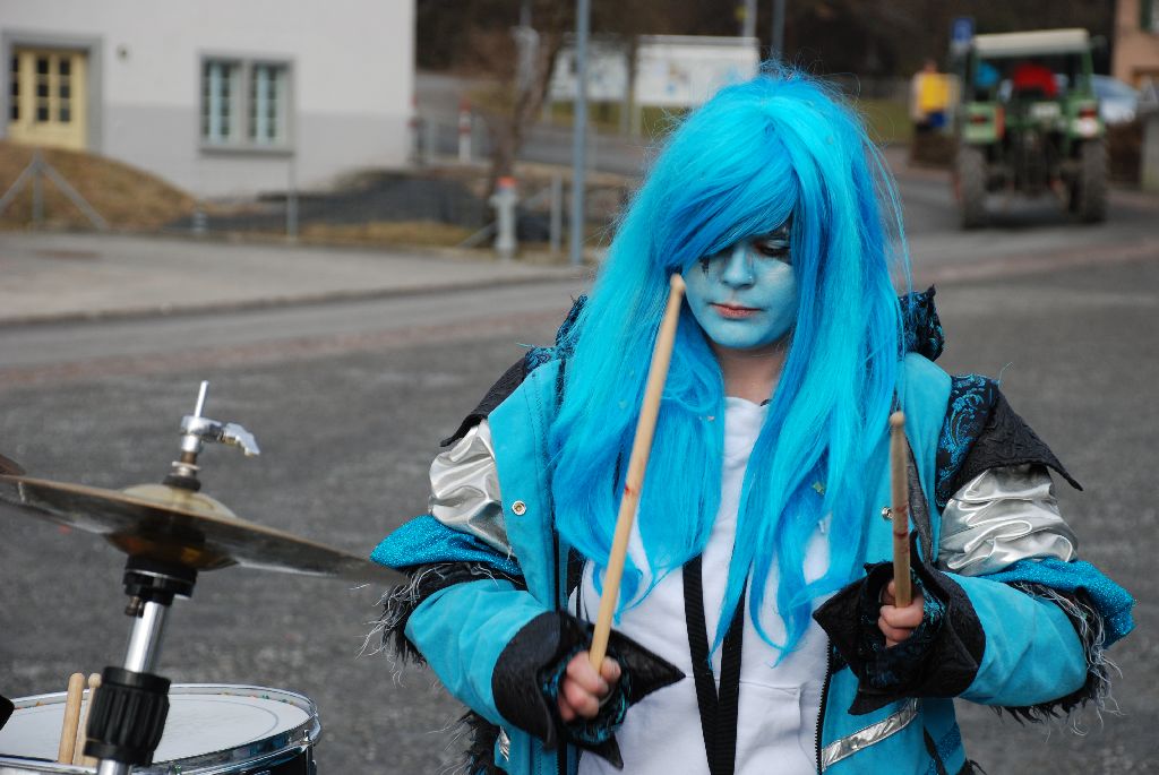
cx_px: 580
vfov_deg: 12.2
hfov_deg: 18.2
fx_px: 3625
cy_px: 388
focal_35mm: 112
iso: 200
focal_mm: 75
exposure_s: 1/320
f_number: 5.6
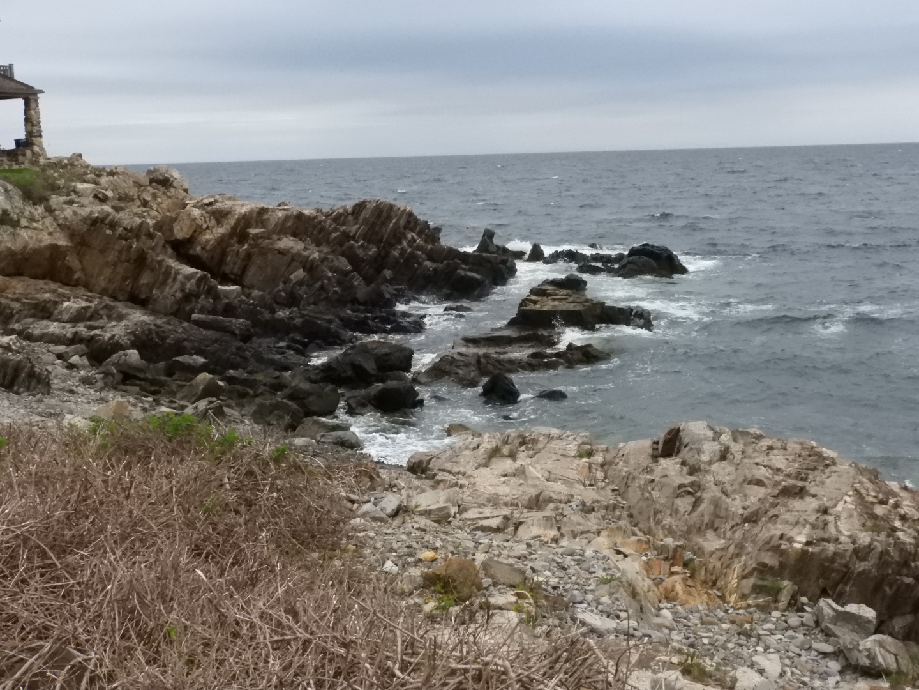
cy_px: 345
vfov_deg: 29.1
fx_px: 1327
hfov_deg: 38.2
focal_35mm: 50
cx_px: 460
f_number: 6.3
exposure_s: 1/1250
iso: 1600
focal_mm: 9
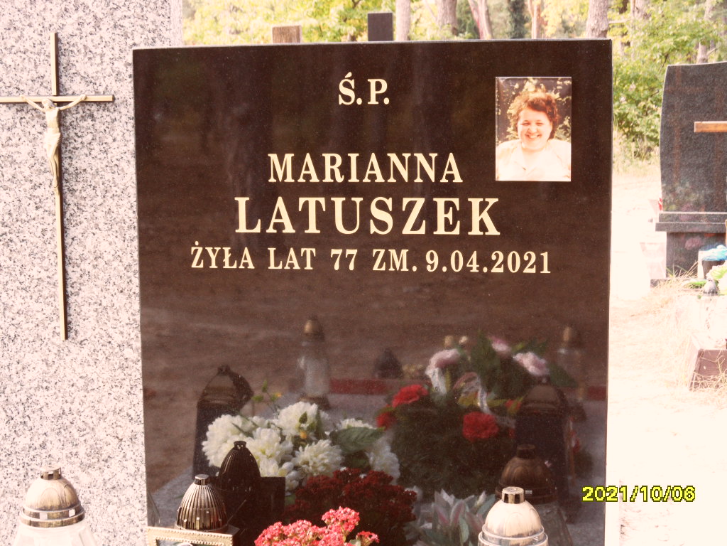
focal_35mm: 60
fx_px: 1260
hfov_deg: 32.2
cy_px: 273
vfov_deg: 24.4
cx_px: 364
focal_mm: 10.3
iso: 120
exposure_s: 1/60
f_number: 4
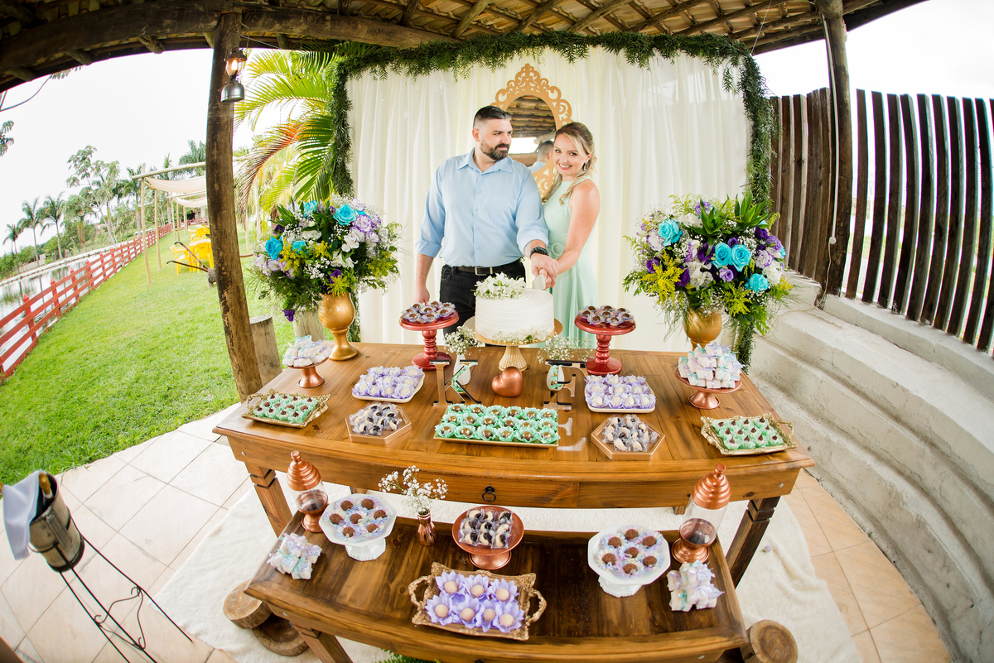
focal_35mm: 15
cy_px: 332
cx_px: 497
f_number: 2.8
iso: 200
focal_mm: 15
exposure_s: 1/250
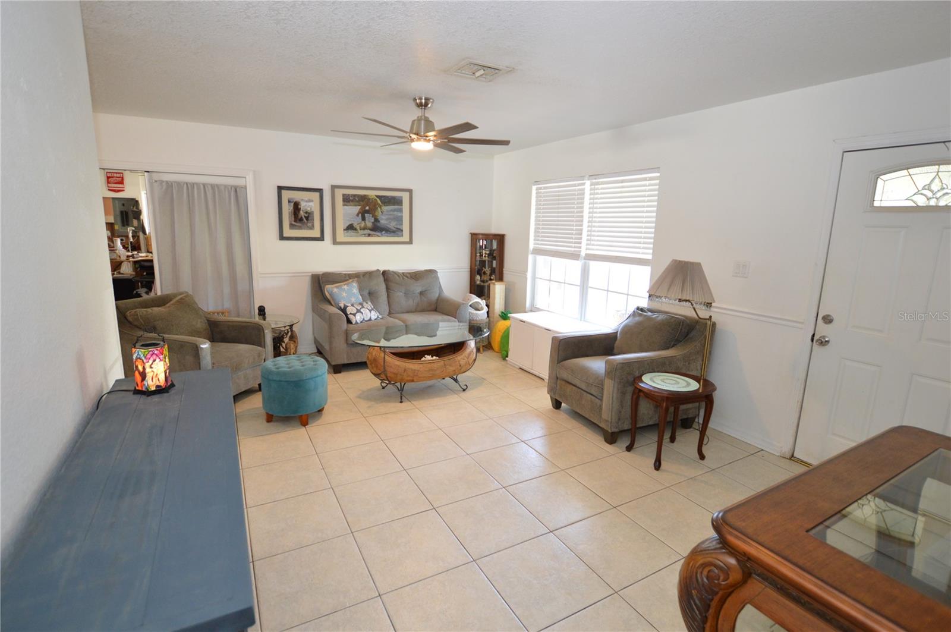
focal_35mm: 17
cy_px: 316
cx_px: 476
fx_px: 455
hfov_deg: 92.5
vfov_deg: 69.5
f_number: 3.5
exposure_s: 1/60
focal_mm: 11.5
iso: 720
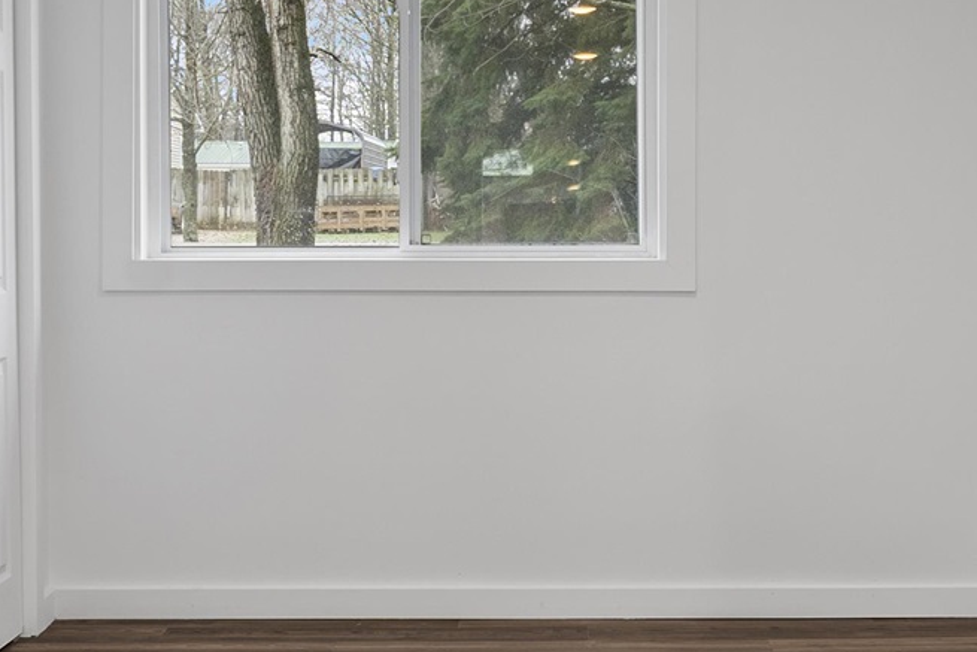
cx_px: 588
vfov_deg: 18.2
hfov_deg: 26.9
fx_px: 2036
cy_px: 303
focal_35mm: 75
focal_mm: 16
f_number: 8
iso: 100
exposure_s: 2
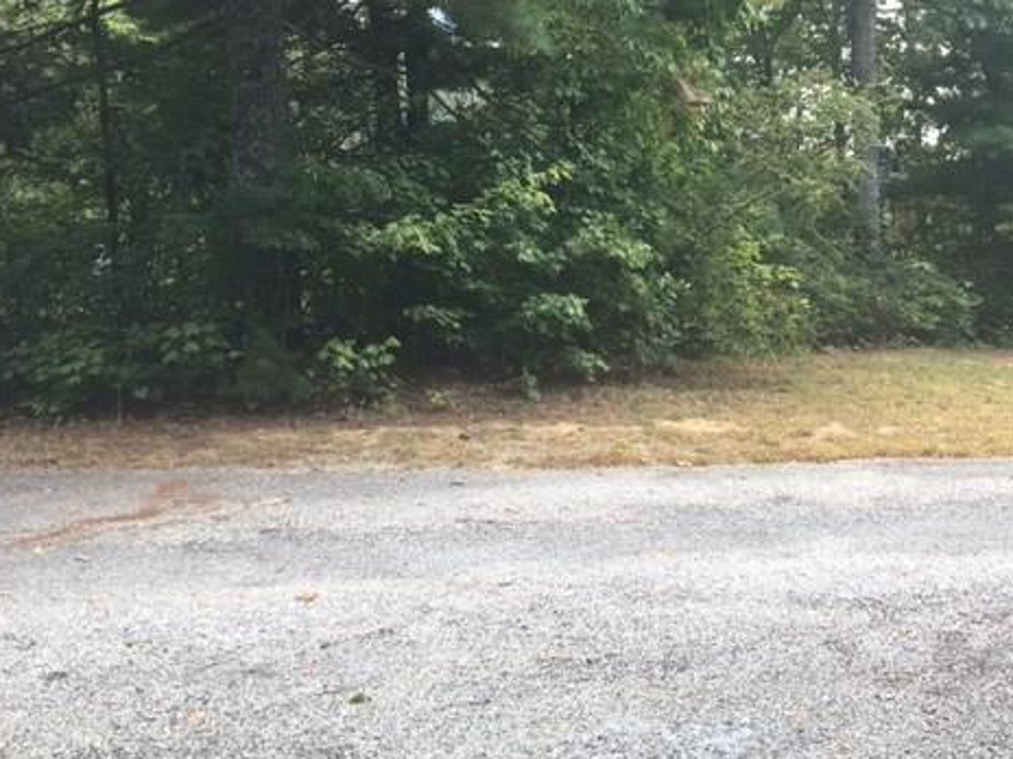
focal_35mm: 40
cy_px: 279
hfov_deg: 46.1
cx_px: 677
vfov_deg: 35.7
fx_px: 1171
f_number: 2.2
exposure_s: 1/120
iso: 25
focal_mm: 4.15
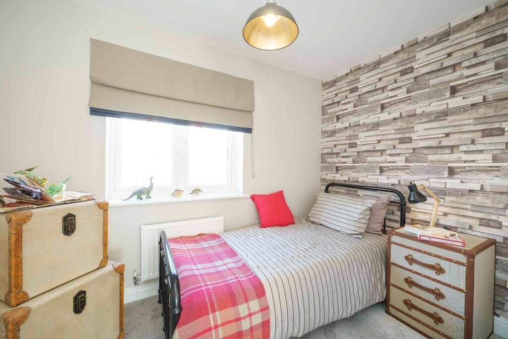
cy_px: 170
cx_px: 254
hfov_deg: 104.2
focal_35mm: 14
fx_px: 198
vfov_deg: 81.2
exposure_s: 1/1.67
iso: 100
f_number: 11
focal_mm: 14
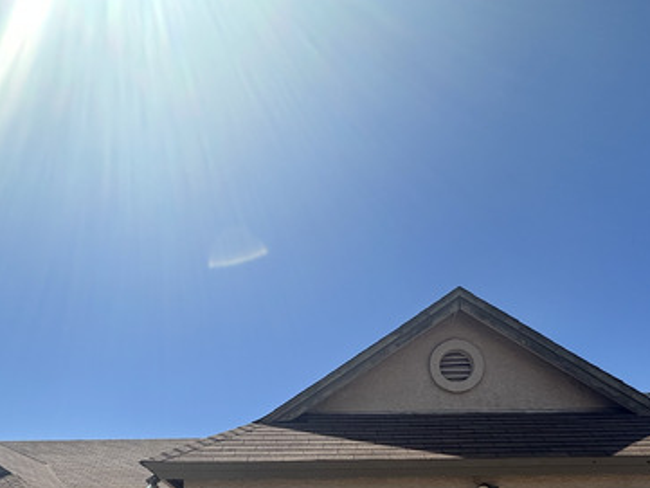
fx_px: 582
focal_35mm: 31
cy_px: 522
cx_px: 301
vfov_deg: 38.5
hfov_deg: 58.3
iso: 50
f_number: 2.2
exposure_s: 1/2174
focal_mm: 2.22
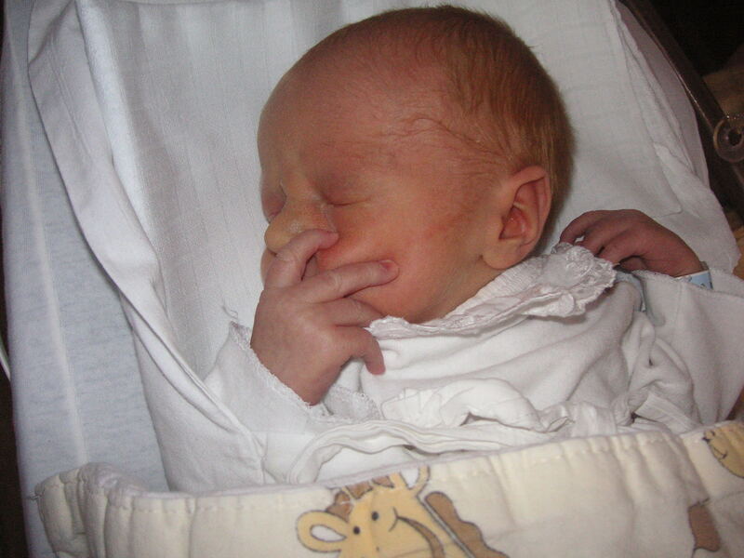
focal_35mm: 37
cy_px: 279
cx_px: 372
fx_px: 795
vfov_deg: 38.7
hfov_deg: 50.1
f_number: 6.7
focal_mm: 6.1
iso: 160
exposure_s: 1/45
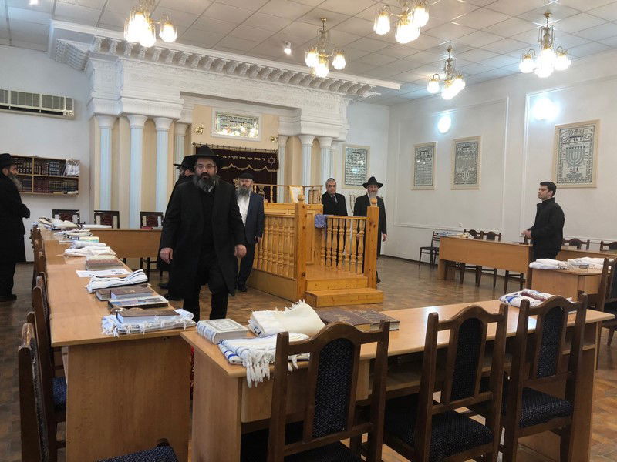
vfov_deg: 49.7
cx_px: 308
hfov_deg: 63.4
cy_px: 231
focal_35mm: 28
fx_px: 499
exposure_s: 1/20
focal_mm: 4
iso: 40
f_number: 1.8
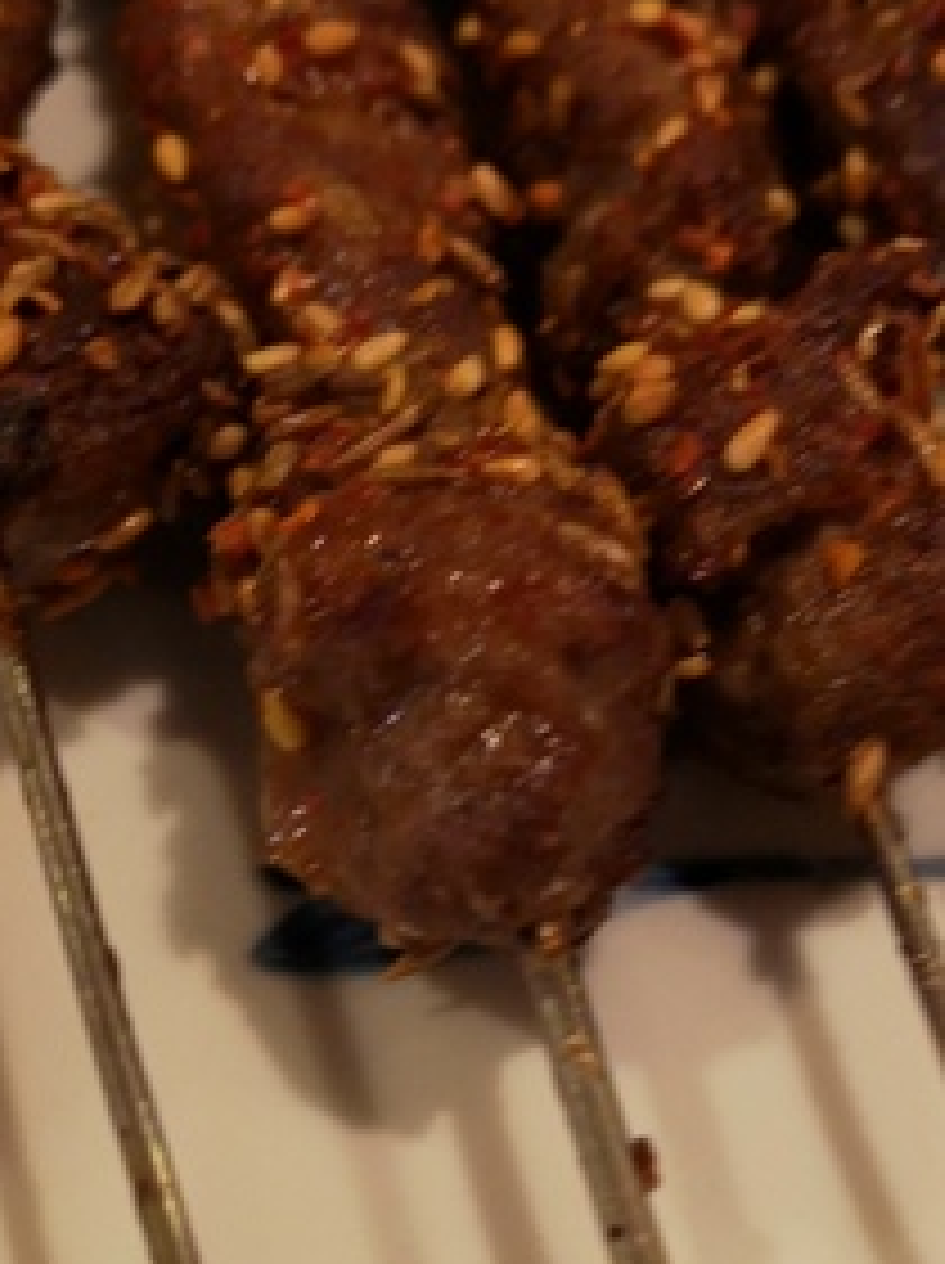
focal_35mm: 77
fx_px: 2809
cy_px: 828
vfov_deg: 25.3
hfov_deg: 19.0
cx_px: 684
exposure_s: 1/33.3
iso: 500
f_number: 1.8
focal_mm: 3.95
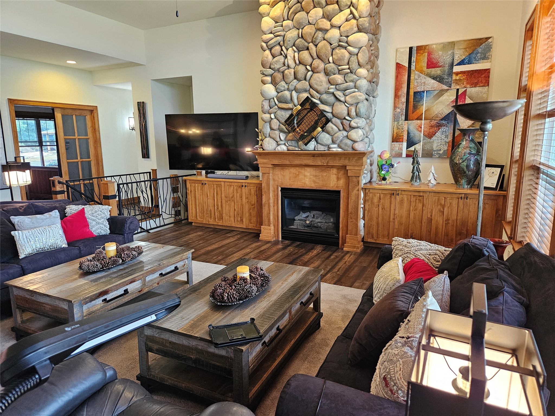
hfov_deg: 73.9
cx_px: 278
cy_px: 208
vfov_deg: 58.9
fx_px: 369
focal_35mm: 23
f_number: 1.8
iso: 800
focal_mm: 5.4
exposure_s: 1/120
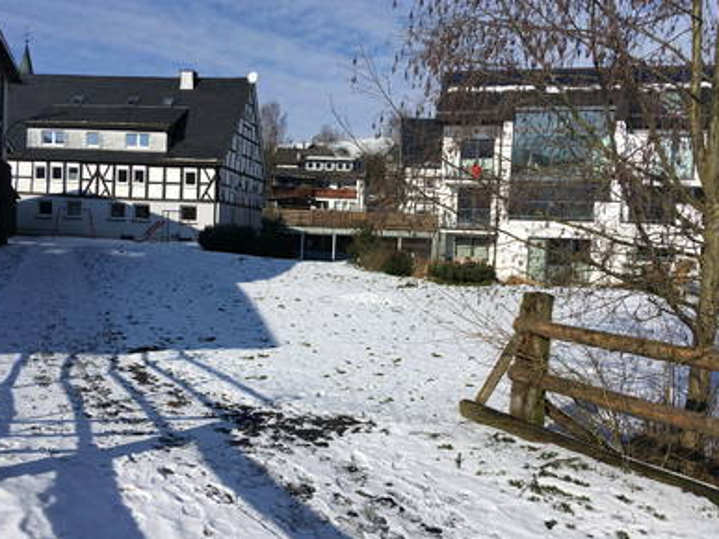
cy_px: 264
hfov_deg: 60.0
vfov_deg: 46.8
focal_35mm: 30
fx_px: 623
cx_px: 349
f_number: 2.2
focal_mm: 4.15
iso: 25
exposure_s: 1/2564
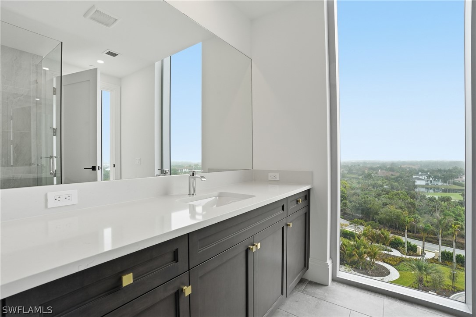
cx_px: 238
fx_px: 211
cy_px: 158
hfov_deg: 96.8
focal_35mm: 16
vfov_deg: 73.7
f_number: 9
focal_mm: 16
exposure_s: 1/500
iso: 400
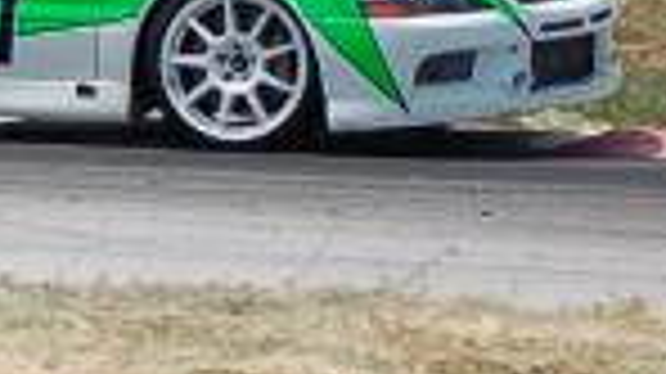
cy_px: -192
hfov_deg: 3.5
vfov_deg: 2.0
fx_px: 10546
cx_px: -1174
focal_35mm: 598
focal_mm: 55
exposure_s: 1/1250
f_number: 5
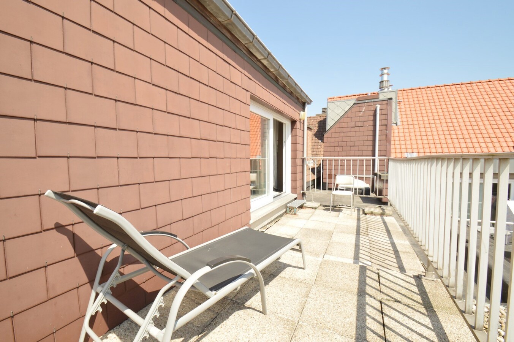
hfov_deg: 95.0
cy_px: 171
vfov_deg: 72.0
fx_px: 235
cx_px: 257
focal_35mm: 16
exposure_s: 1/320
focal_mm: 11
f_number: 9
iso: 400
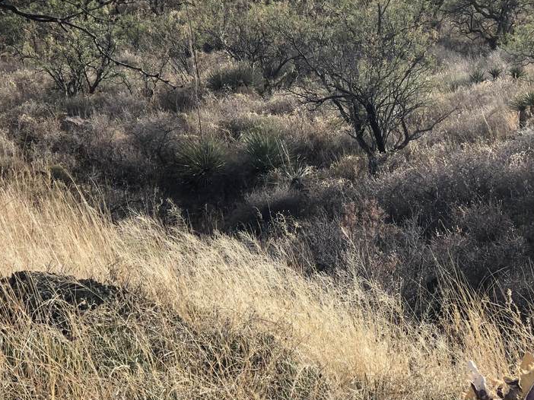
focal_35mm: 104
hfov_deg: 18.9
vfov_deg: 14.2
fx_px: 1604
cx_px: 298
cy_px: 130
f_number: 2.8
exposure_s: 1/534
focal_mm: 6.6
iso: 20
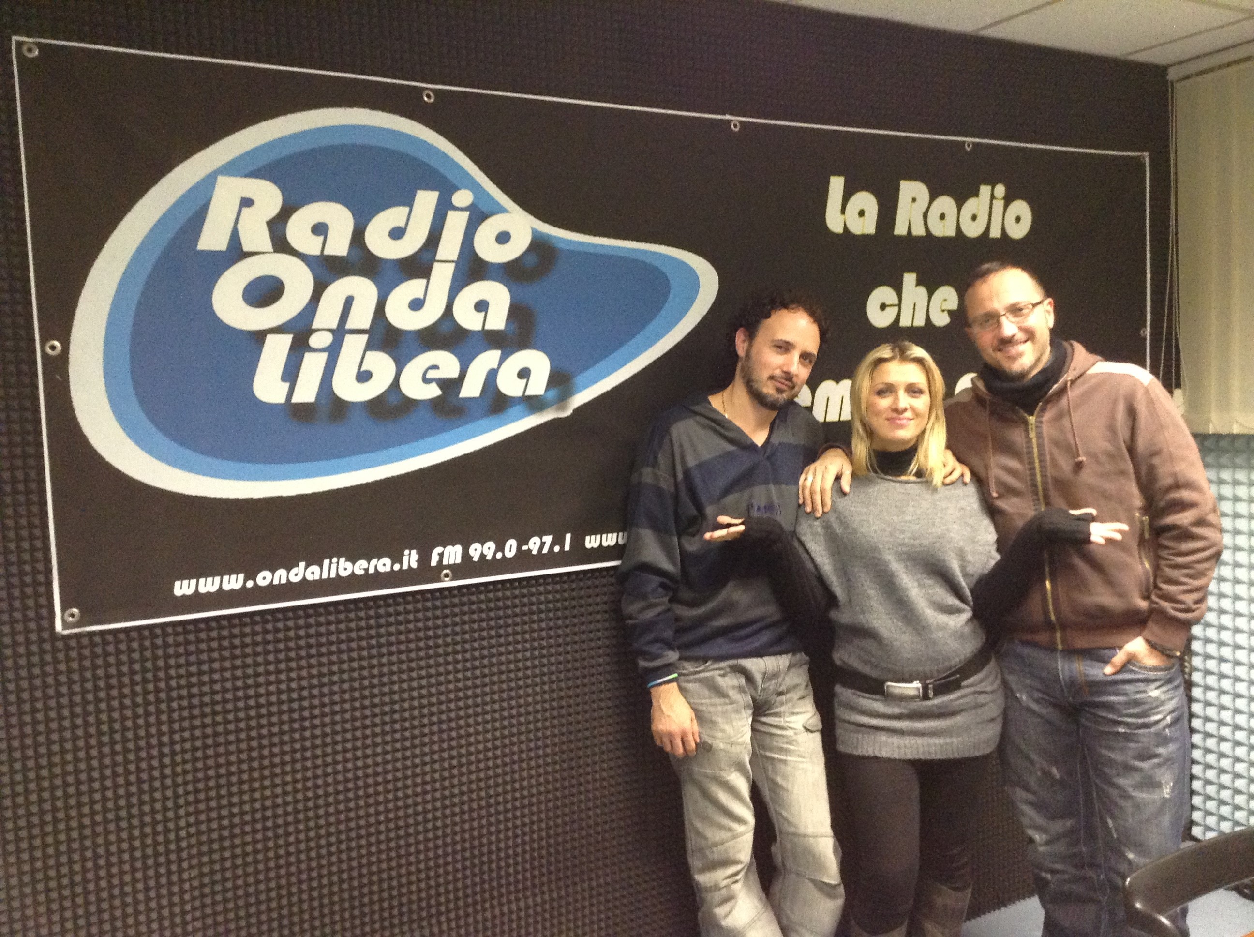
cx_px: 627
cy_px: 468
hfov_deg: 55.4
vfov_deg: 42.8
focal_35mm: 33
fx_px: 1194
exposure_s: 1/24
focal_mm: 3.3
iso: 250
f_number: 2.4
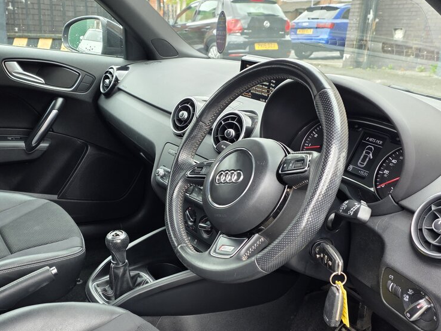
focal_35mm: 40
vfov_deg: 35.5
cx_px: 162
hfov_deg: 46.3
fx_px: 510
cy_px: 227
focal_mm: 6.25
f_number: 1.7
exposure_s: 1/180
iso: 64
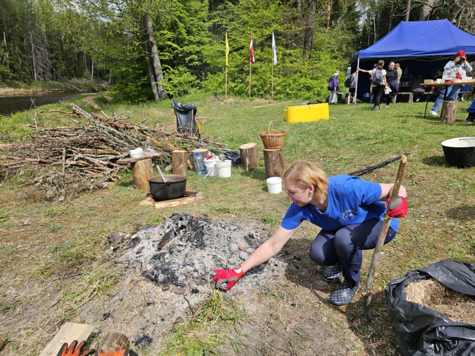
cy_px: 178
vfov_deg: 58.9
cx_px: 238
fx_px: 316
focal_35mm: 23
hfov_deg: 73.9
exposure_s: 1/596
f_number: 1.7
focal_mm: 6.3
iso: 10
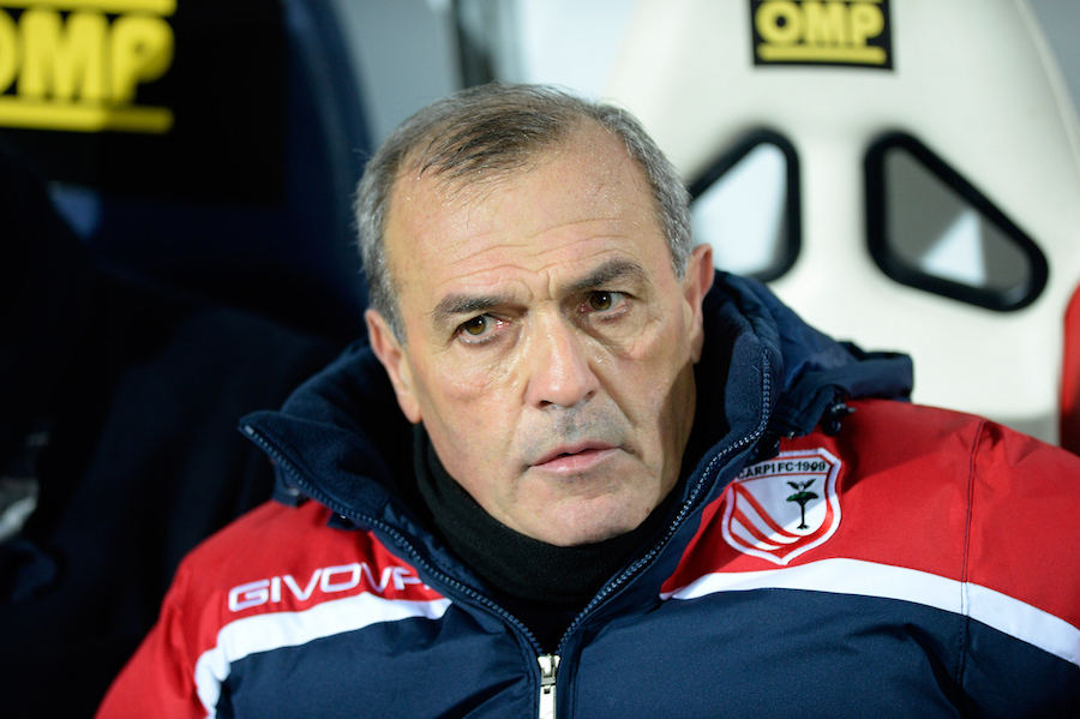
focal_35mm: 300
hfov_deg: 6.9
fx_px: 8995
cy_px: 360
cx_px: 540
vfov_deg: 4.6
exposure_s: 1/500
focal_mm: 300
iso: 2500
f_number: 3.2
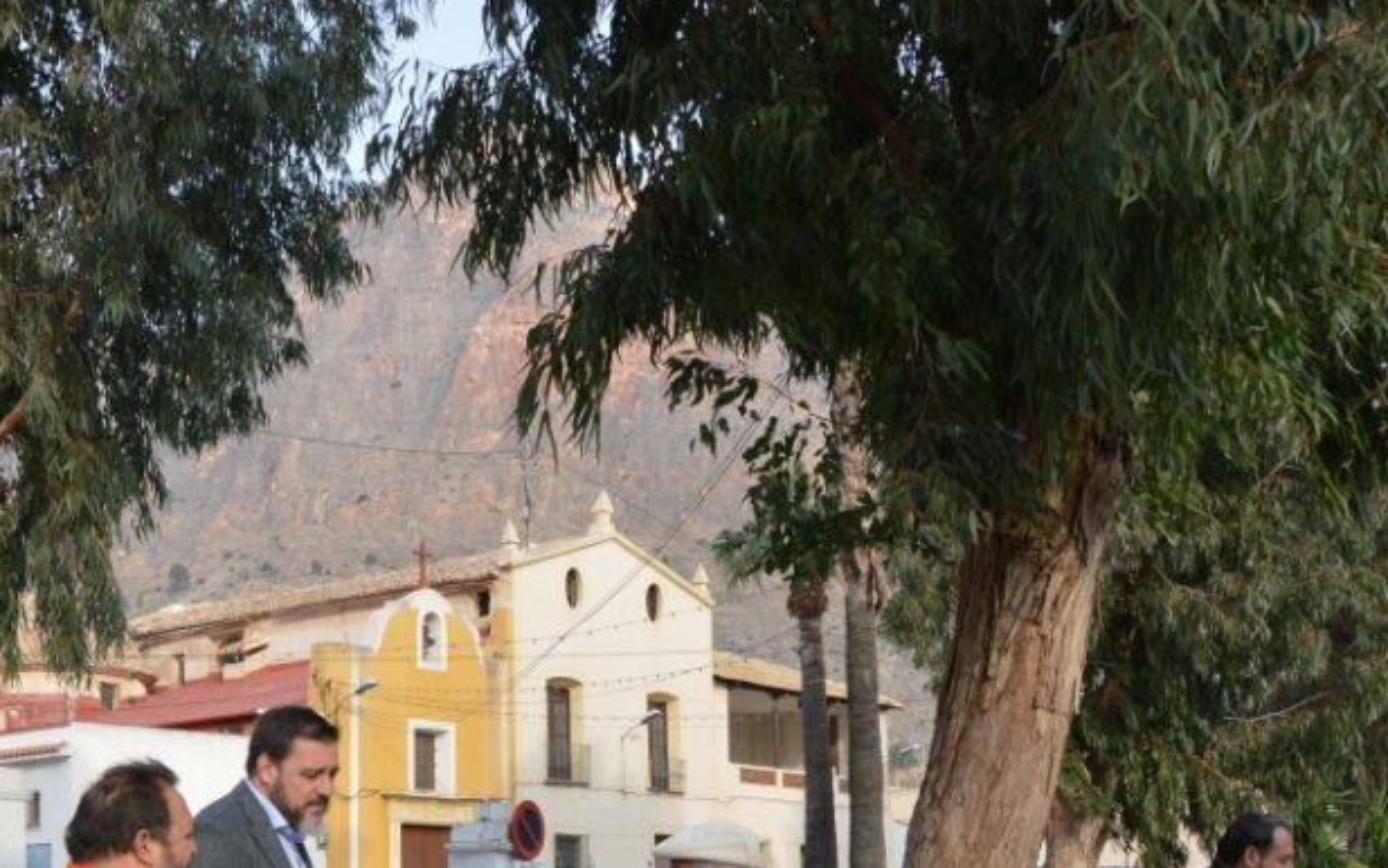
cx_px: 445
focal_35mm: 48
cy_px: 842
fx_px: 1814
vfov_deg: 25.7
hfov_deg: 41.3
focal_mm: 17
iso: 100
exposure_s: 1/160
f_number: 6.3
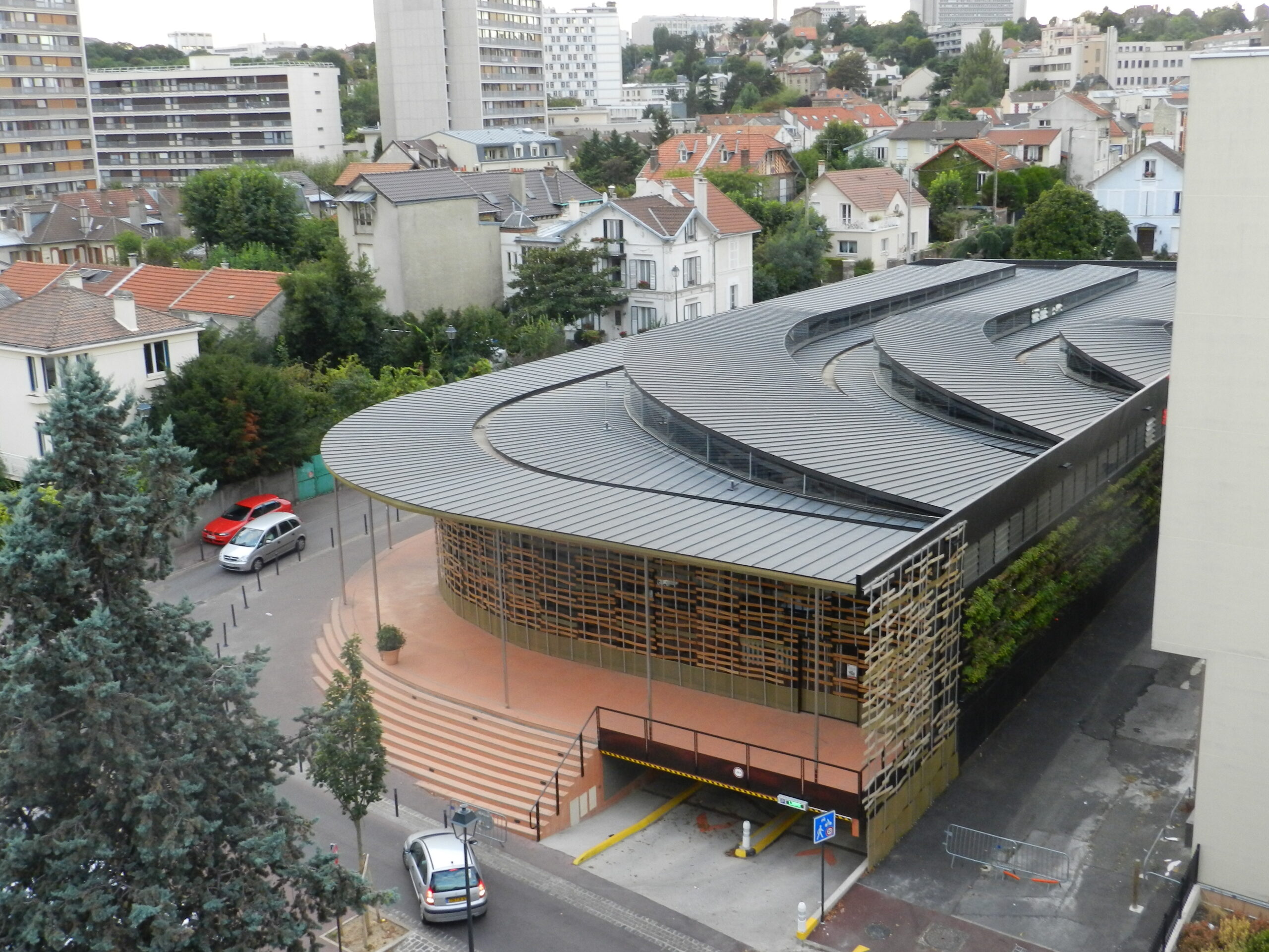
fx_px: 1393
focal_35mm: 38
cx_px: 634
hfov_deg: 49.0
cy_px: 476
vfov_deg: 37.7
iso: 400
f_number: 4
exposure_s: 1/125
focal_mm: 6.7
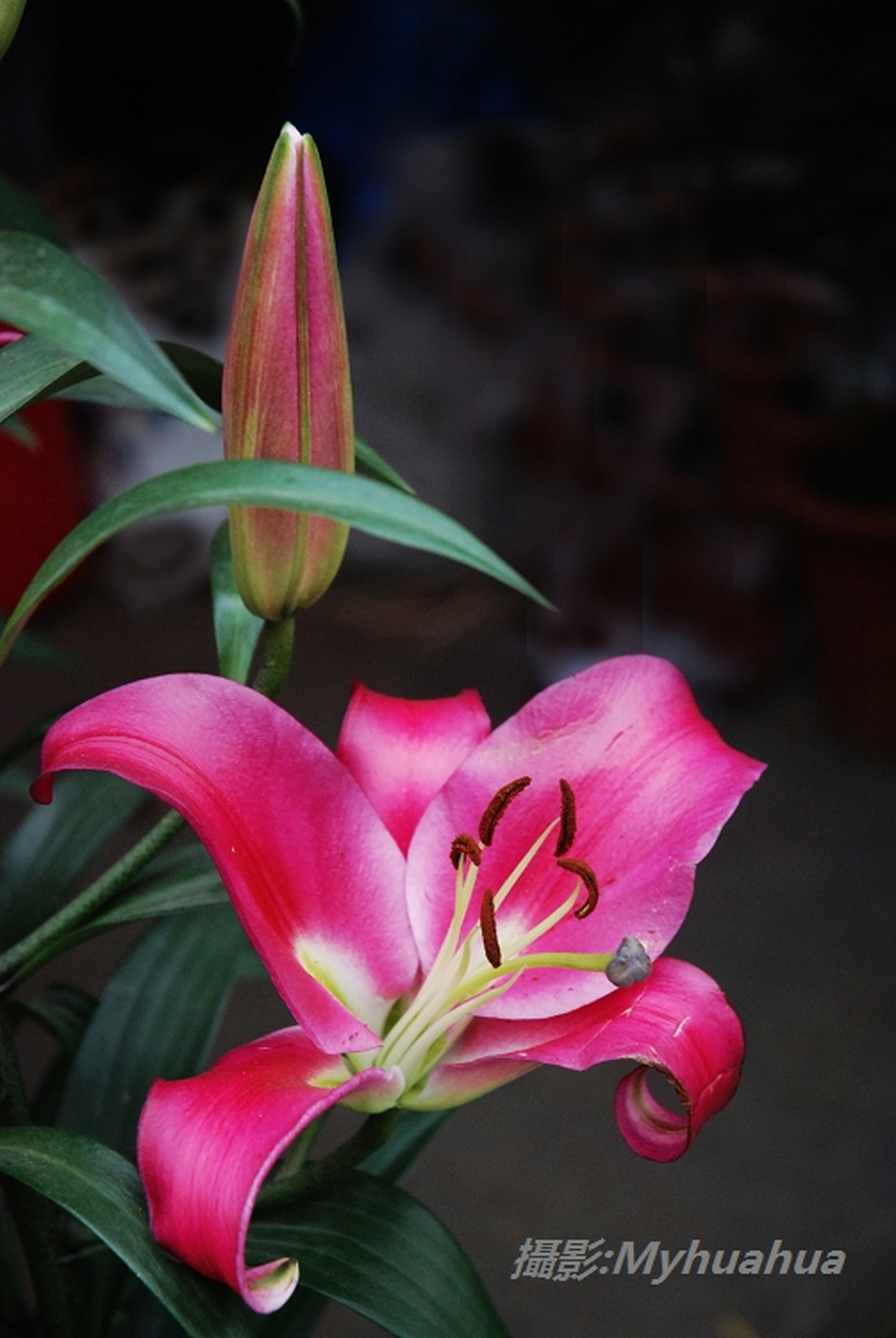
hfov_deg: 13.1
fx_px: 3909
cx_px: 448
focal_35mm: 105
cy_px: 669
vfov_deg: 19.4
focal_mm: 70
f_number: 4.5
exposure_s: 1/80
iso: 800
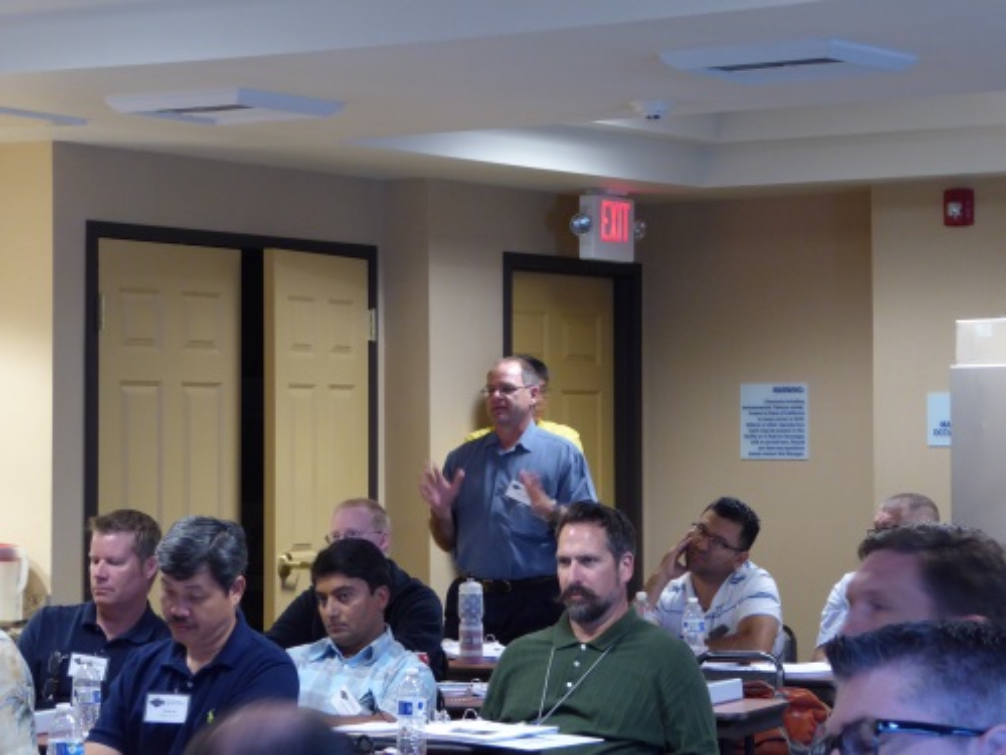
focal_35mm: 106
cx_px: 503
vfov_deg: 14.0
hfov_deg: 18.5
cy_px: 378
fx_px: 3081
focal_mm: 19
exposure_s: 1/6
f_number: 5.1
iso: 400
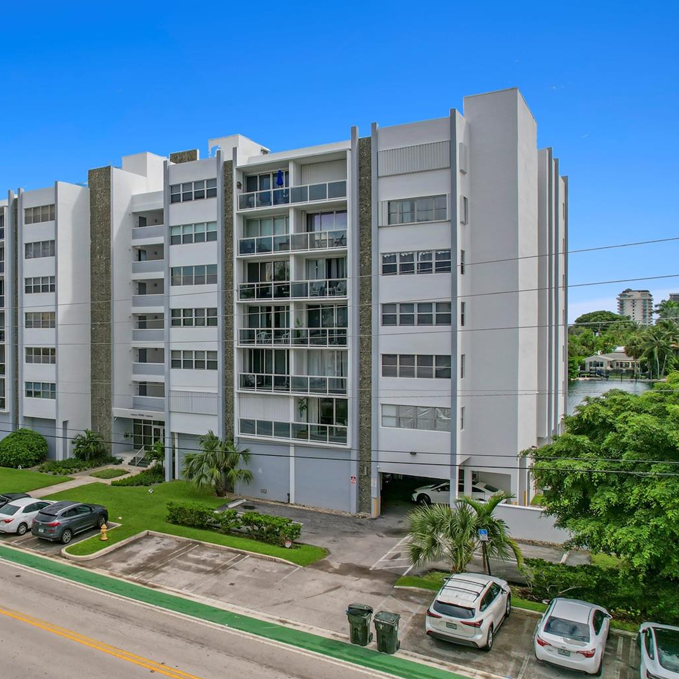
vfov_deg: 55.6
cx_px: 175
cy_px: 331
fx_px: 644
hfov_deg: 53.3
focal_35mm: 29
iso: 100
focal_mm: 8.38
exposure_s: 1/3000
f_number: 2.8
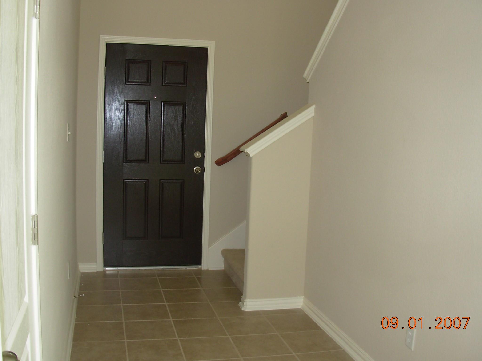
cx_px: 241
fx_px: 529
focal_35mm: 38
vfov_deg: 37.7
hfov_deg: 49.0
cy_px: 180
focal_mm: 6.3
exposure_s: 1/32
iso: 50
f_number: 2.9
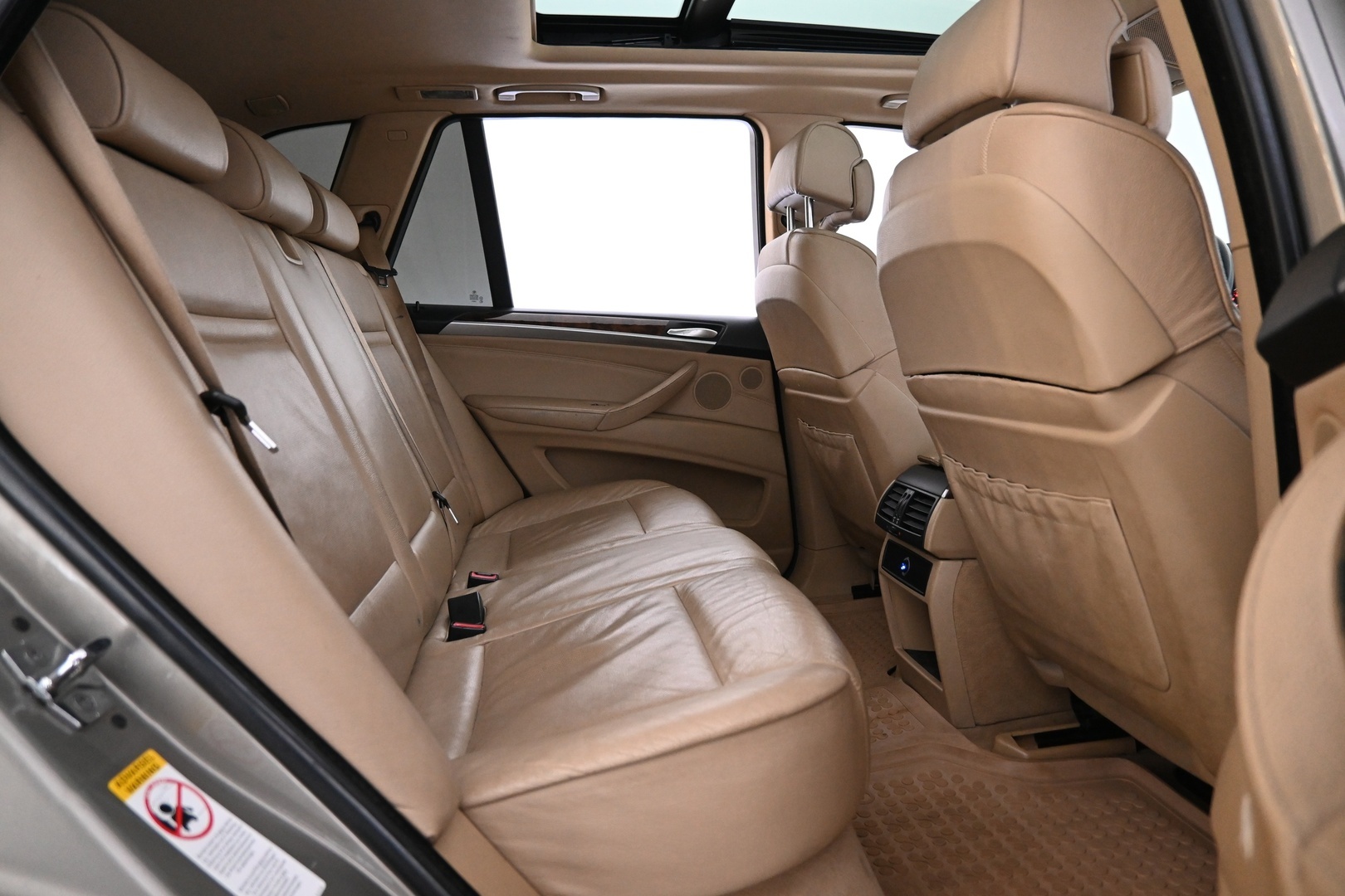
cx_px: 672
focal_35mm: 24
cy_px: 448
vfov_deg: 53.1
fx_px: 897
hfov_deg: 73.7
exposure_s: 1/25
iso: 2200
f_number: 3.5
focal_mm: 16
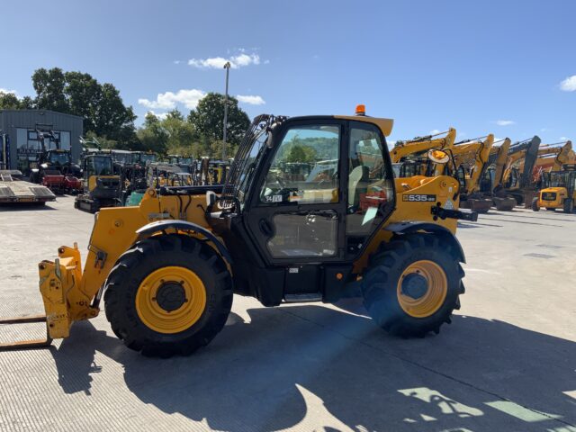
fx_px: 483
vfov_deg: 48.2
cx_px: 288
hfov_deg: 61.7
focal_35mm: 29
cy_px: 216
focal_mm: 3
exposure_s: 1/1848
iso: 16
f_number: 1.8
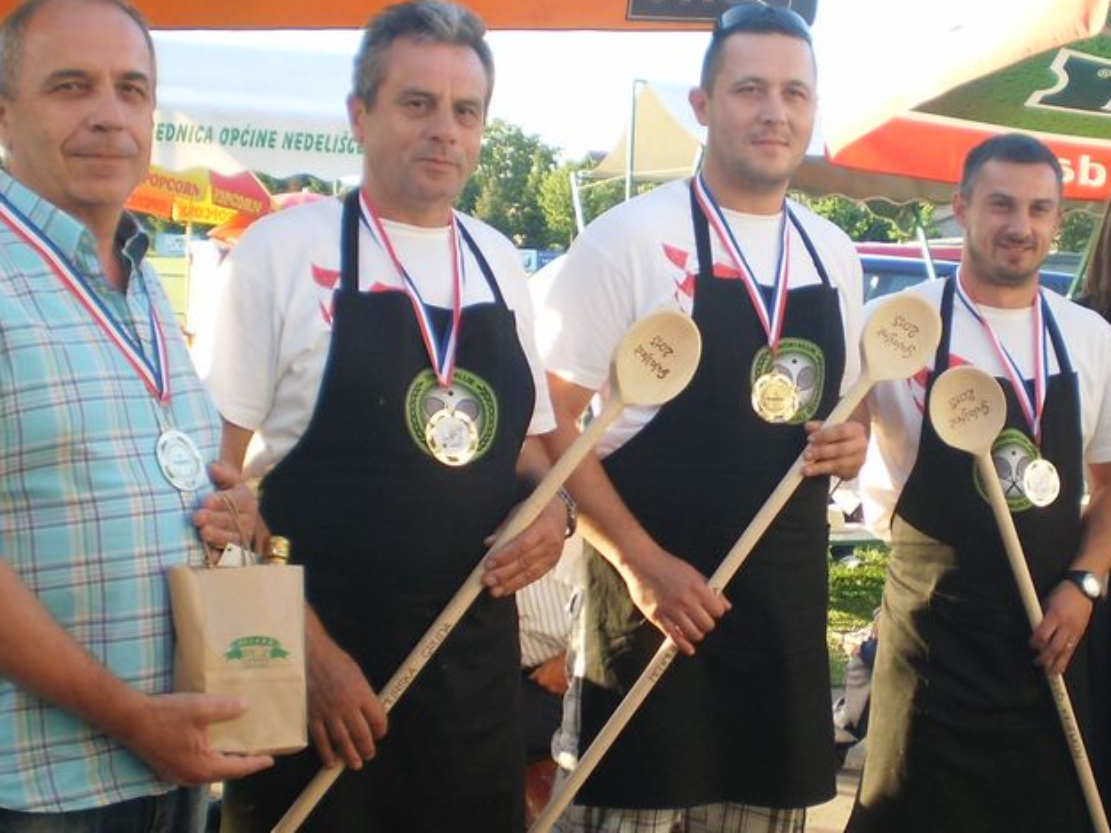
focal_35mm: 59
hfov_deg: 32.4
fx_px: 1894
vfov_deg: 24.8
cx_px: 738
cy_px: 492
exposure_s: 1/100
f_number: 3.1
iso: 64
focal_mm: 6.3
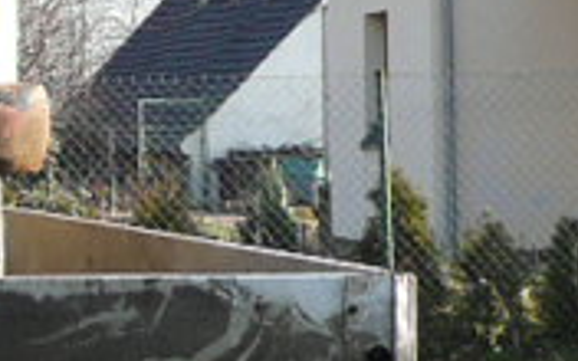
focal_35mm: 185
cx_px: -460
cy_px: 164
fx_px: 2914
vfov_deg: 7.1
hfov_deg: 10.6
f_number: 3.5
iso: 100
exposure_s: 1/200
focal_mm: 5.2
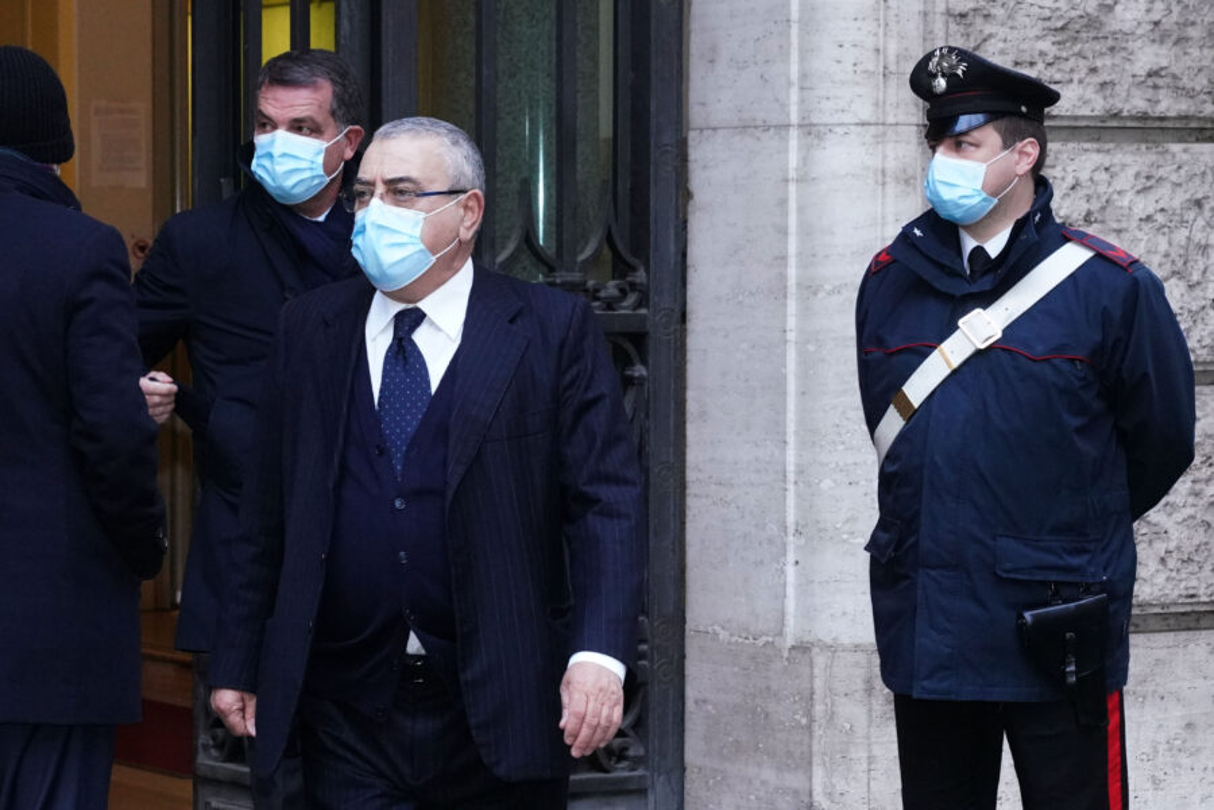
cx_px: 607
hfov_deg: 20.0
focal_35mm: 102
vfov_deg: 13.4
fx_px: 3439
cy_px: 405
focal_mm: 68
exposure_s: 1/250
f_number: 5.6
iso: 6400
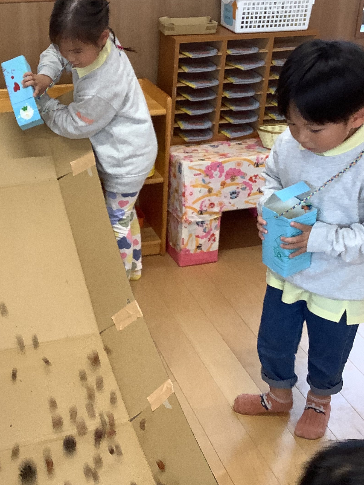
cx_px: 85
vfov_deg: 39.6
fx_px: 673
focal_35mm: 48
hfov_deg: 29.7
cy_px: 218
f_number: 2.4
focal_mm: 3.3
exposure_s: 1/50
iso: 80
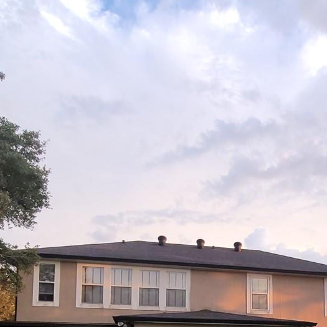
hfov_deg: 45.2
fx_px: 374
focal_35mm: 35
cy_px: 346
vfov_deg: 39.8
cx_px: 254
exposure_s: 1/120
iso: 80
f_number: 2.2
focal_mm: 2.2
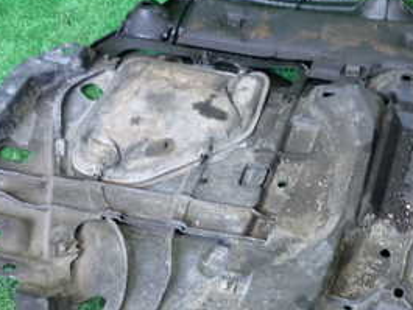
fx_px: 812
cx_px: 346
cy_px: 165
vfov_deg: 21.6
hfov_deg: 27.8
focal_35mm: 68
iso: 200
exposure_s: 1/30
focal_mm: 5.4
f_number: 2.3
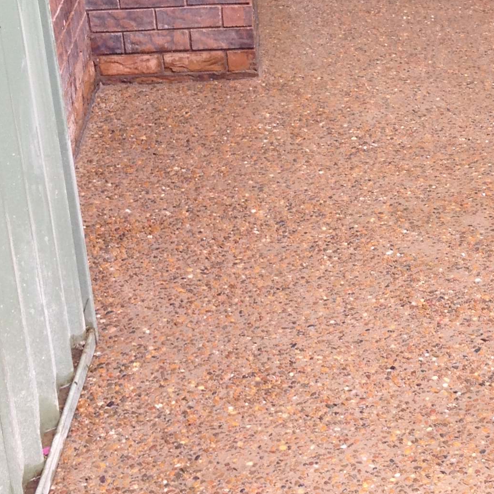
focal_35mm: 98
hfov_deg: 17.3
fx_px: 1582
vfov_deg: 17.7
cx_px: 508
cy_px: 188
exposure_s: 1/204
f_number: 2.4
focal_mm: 4.28
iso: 50
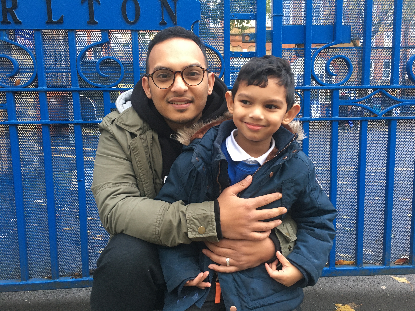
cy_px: 156
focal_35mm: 29
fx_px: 348
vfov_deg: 48.2
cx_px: 208
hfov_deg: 61.7
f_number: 2.2
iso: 160
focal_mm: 4.15
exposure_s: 1/33
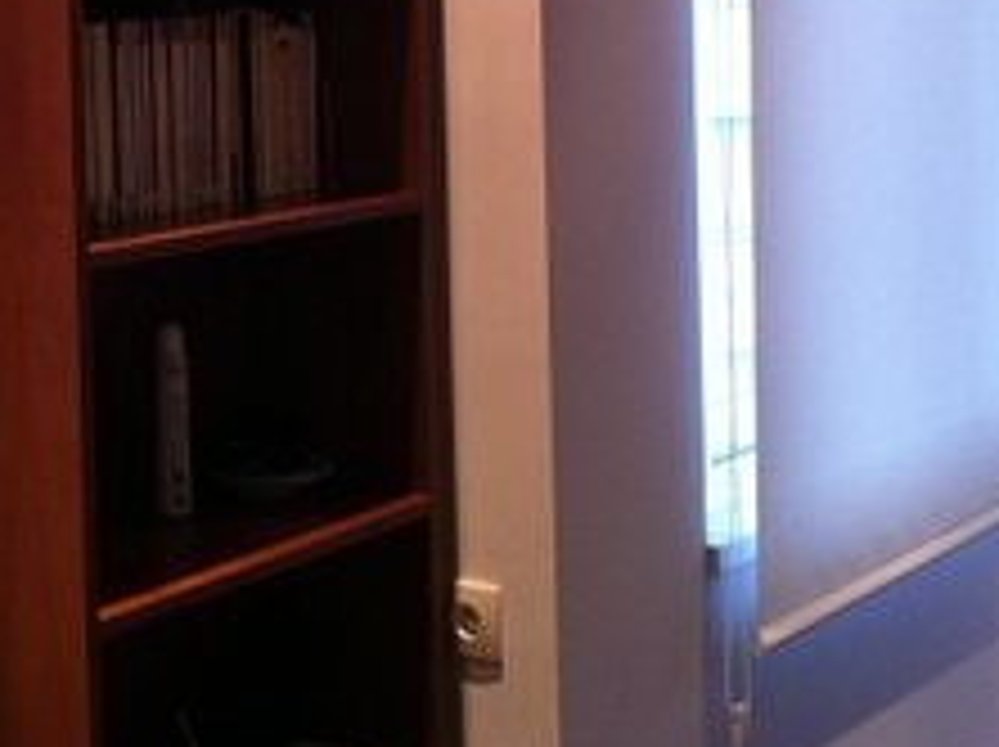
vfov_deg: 18.3
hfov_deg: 24.4
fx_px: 2277
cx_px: 212
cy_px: 58
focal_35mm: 79
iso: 200
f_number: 2.8
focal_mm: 3.85
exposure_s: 1/17
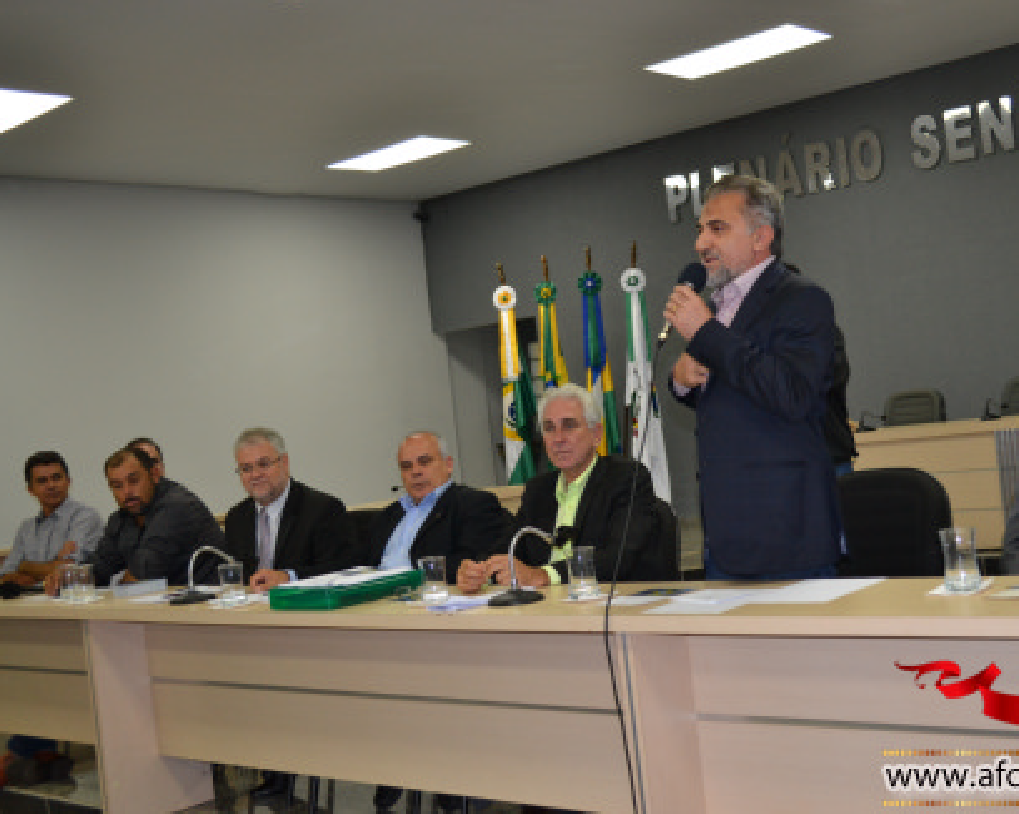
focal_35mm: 45
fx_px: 1356
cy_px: 412
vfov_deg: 33.4
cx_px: 613
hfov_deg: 41.0
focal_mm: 26
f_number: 4.2
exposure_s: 1/60
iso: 720
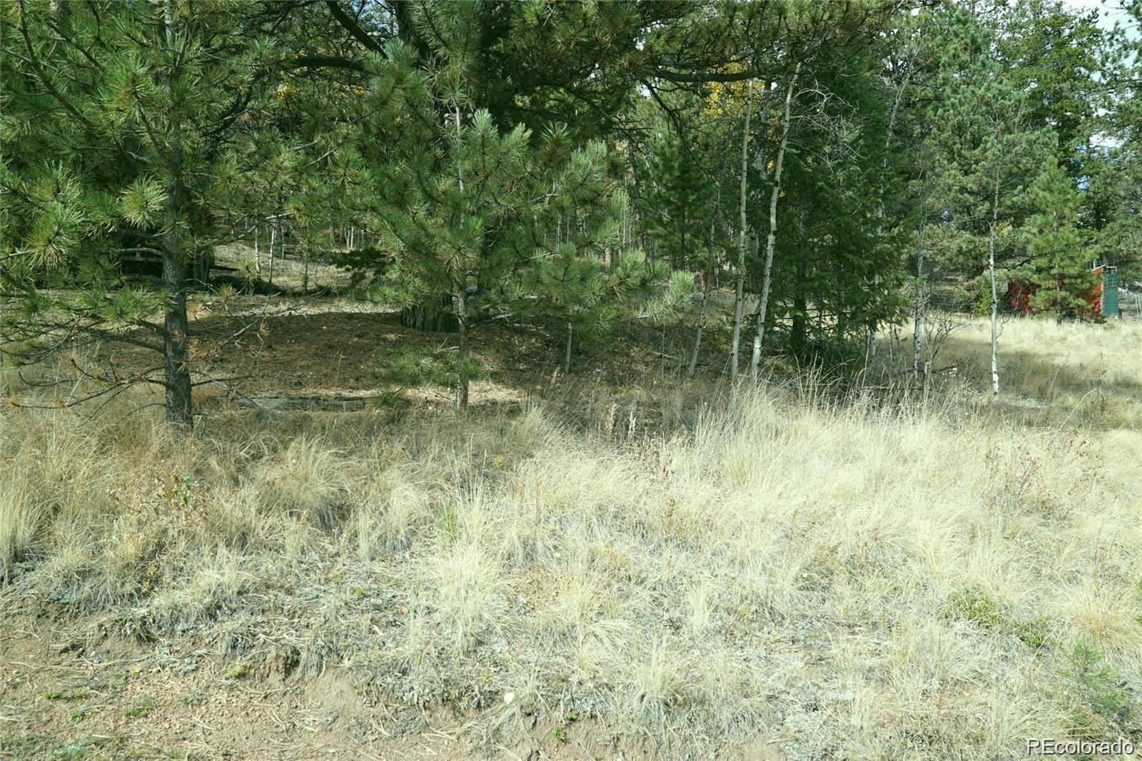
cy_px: 380
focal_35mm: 24
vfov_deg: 53.1
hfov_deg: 73.7
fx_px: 761
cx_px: 571
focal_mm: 24
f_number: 6.3
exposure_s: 1/160
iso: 160
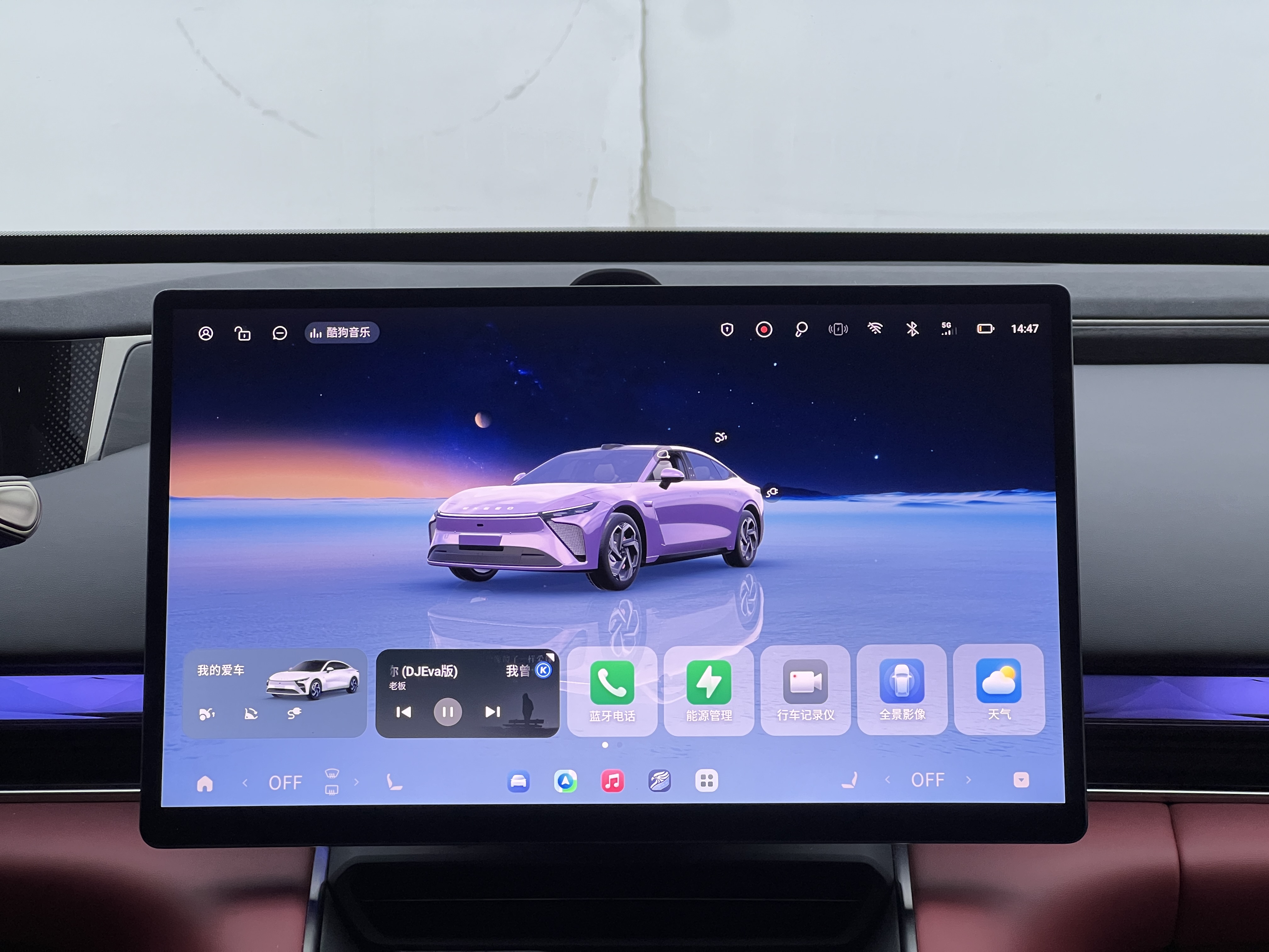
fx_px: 2823
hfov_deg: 25.3
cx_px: 634
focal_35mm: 77
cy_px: 476
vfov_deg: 19.1
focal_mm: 9
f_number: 2.8
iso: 160
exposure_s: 1/120
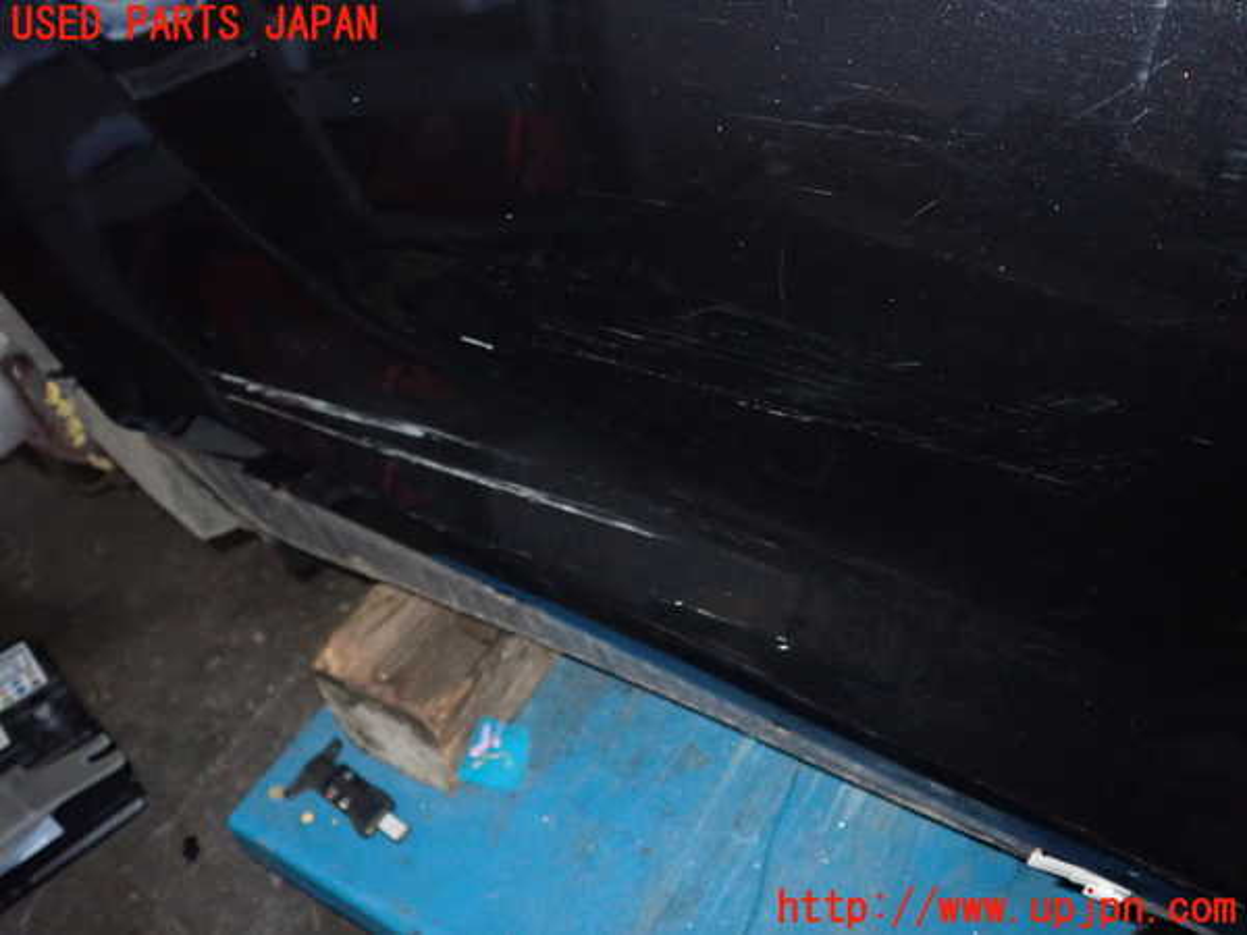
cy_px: 468
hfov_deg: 63.4
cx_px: 624
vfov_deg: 49.7
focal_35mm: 28
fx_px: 1009
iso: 800
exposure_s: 1/30
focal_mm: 5.05
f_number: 6.3
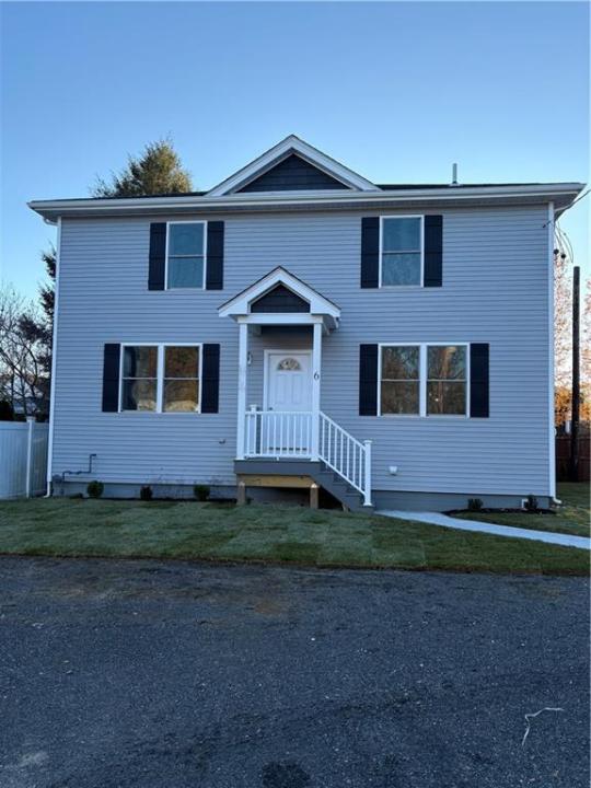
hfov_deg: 53.1
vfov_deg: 67.3
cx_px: 296
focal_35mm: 26
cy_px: 394
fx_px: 592
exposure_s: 1/920
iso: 64
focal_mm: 5.96
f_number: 1.6
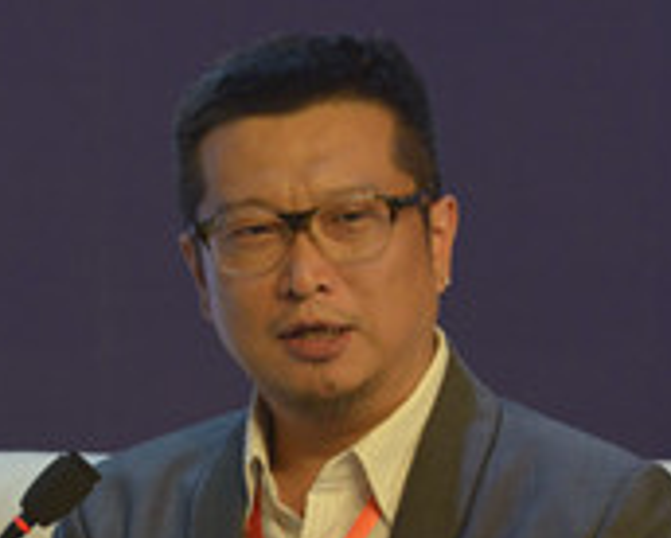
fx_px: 10835
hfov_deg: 3.5
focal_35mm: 545
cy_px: 552
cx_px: 109
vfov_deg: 2.8
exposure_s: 1/200
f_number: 5.6
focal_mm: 200
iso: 2200
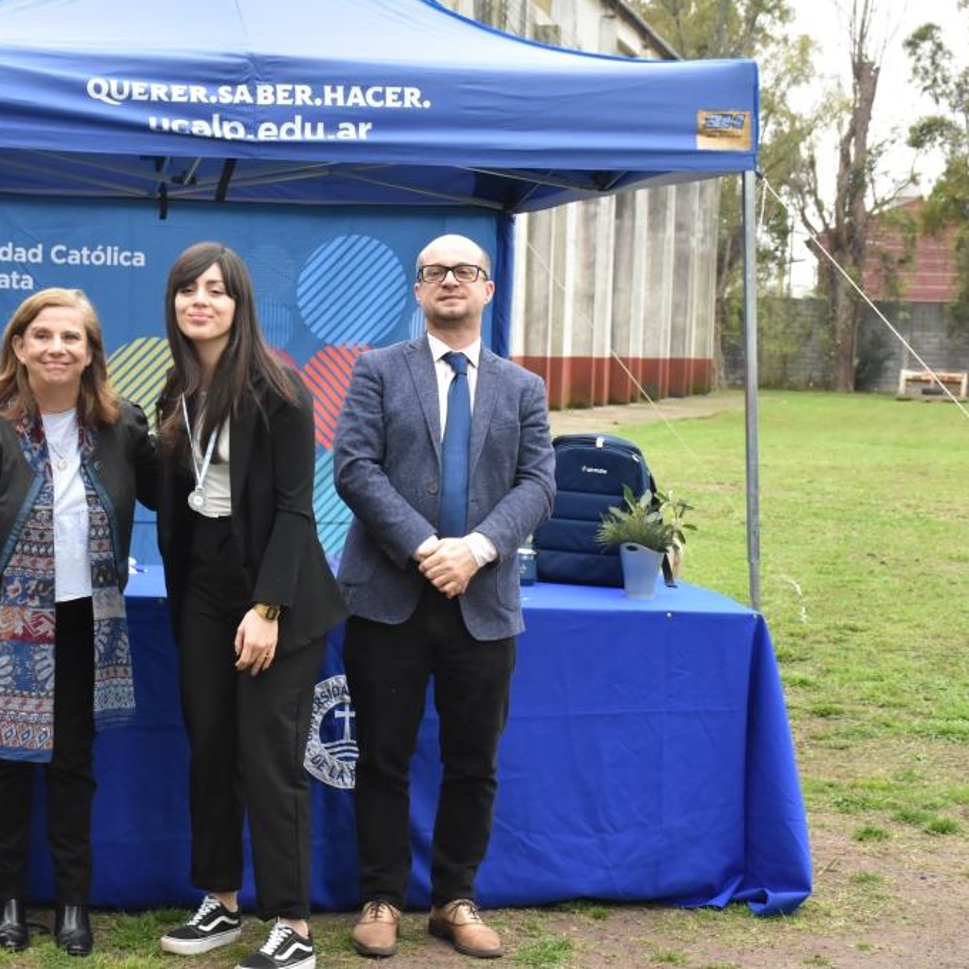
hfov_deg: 23.5
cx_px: 265
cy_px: 484
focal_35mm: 73
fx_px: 2312
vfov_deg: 23.7
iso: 2000
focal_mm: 38
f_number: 8
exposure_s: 1/250
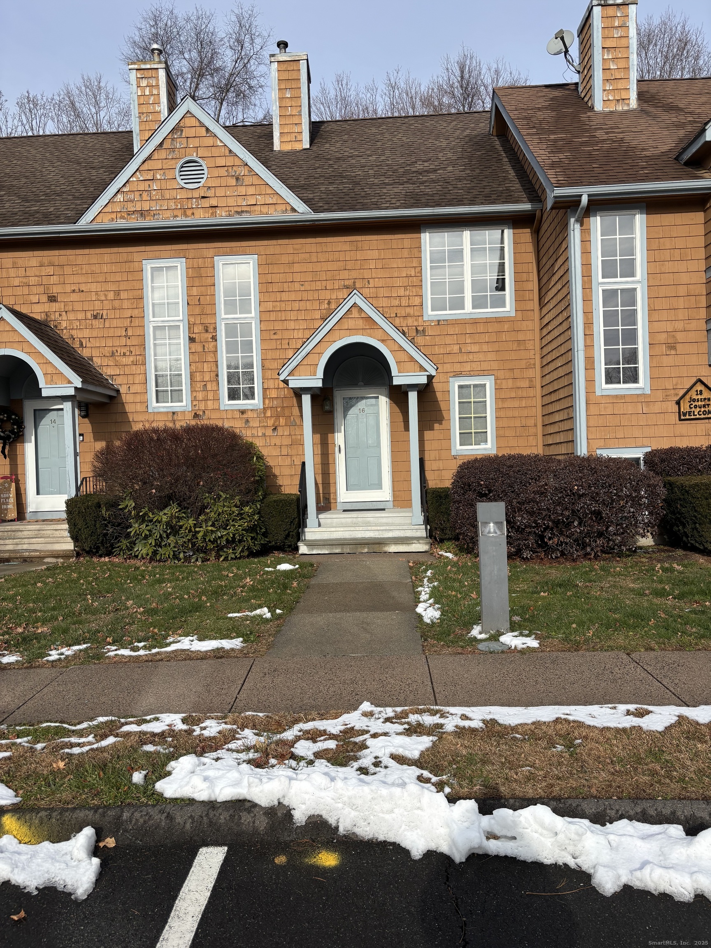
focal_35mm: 26
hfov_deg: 53.1
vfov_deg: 67.3
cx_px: 356
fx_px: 712
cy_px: 474
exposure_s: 1/3205
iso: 50
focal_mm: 5.96
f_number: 1.6
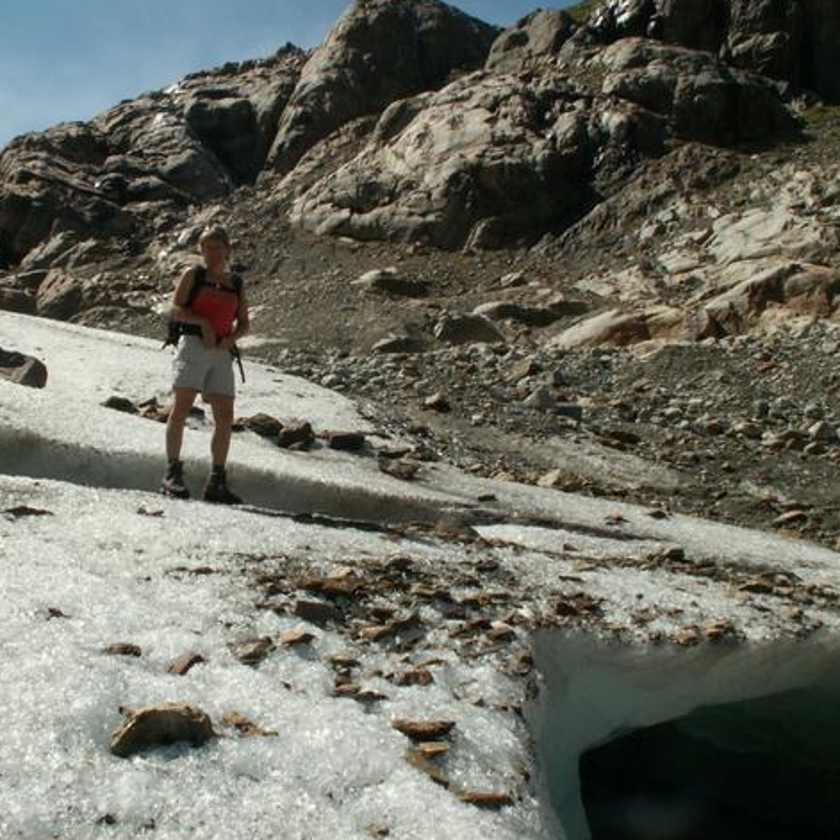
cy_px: 416
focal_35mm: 42
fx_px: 1153
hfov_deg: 39.5
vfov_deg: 40.0
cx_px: 278
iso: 50
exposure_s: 1/250
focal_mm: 5.86
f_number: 8
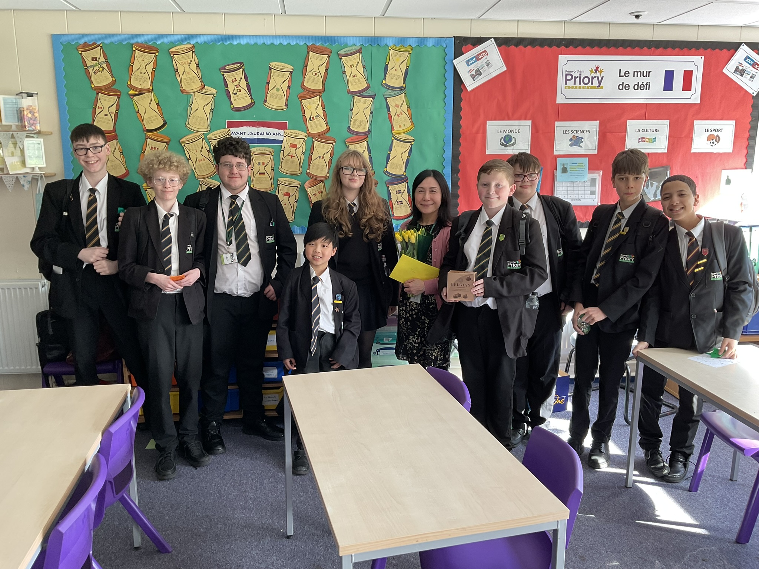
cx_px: 380
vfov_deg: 48.2
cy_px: 284
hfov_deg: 61.7
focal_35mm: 29
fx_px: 636
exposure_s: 1/50
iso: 40
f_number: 1.8
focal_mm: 3
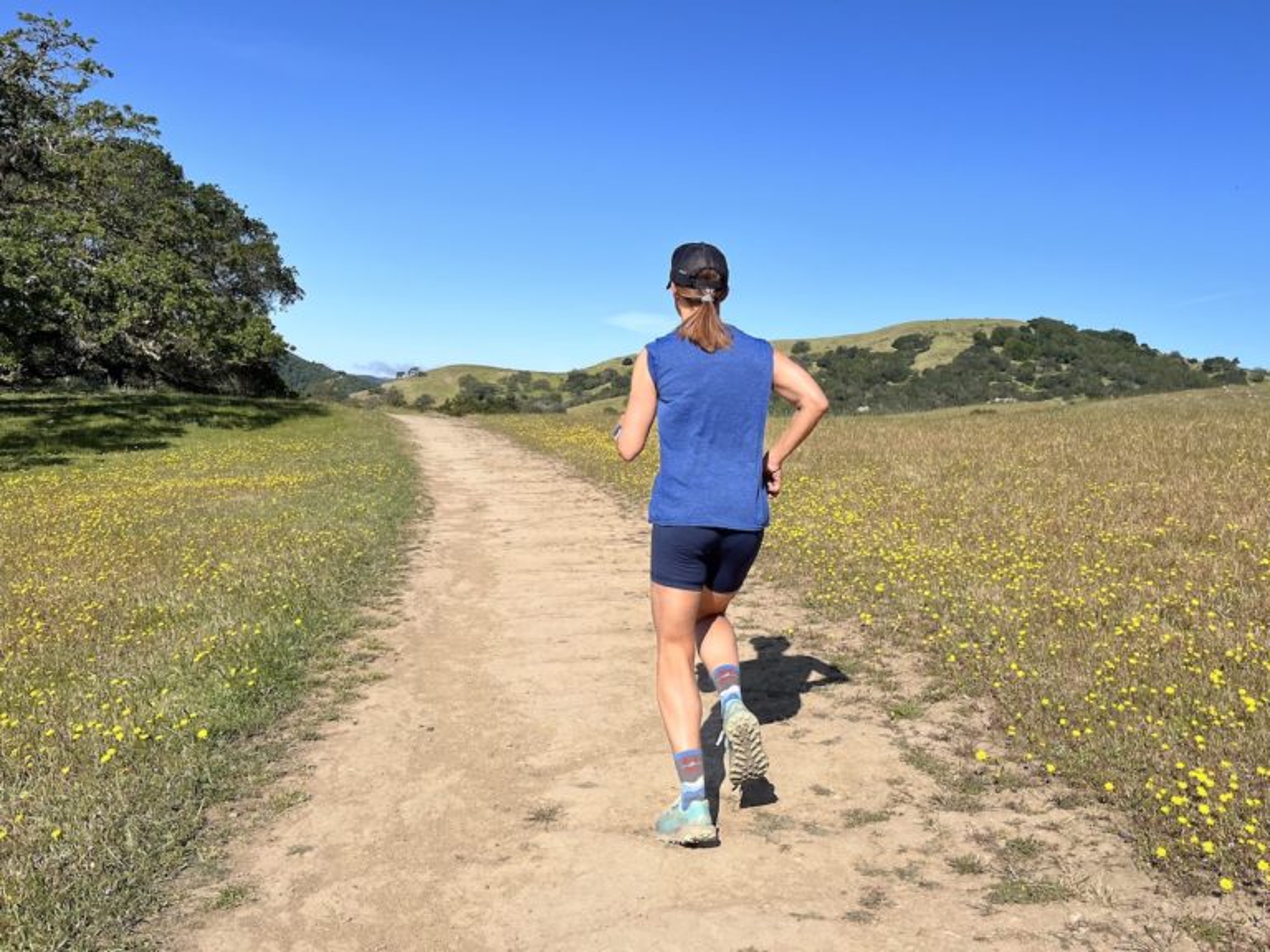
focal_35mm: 26
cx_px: 635
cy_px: 476
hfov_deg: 67.3
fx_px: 954
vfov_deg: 53.1
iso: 50
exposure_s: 1/5076
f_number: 1.6
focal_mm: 5.1
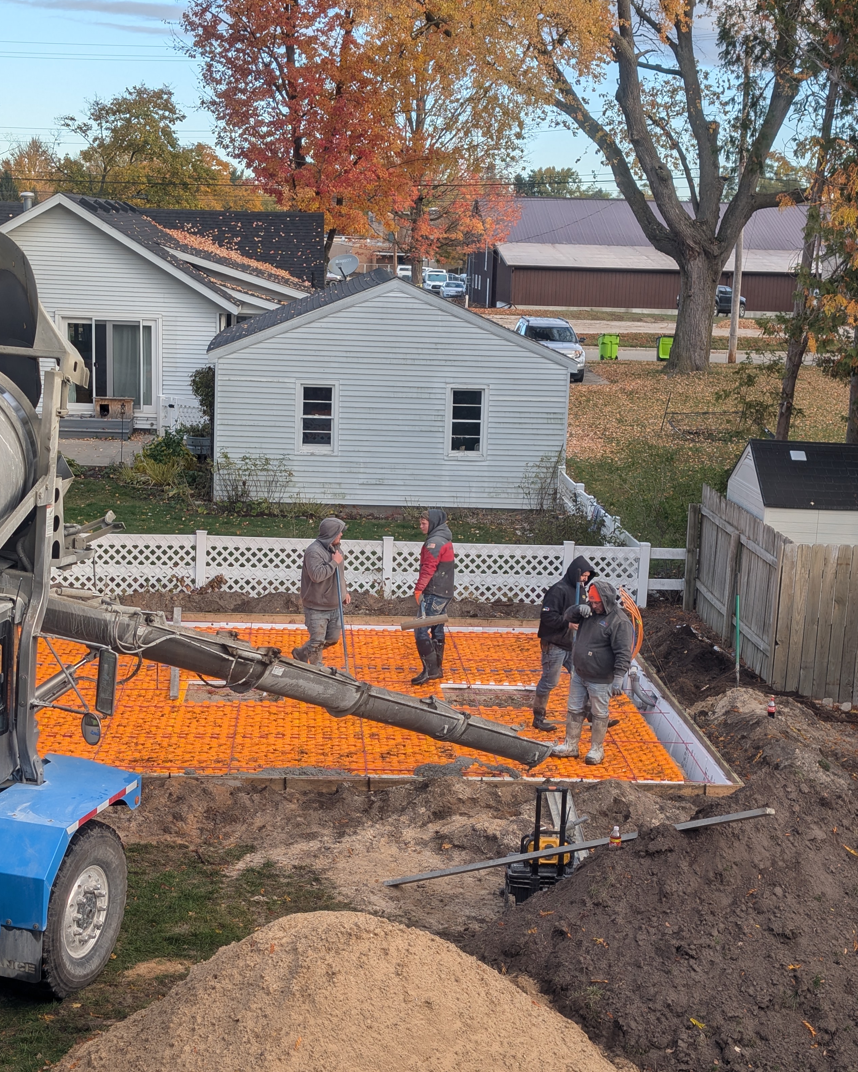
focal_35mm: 60
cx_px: 442
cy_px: 607
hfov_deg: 25.4
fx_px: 1905
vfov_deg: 31.4
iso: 21
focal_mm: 6.9
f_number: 1.68
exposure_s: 1/293
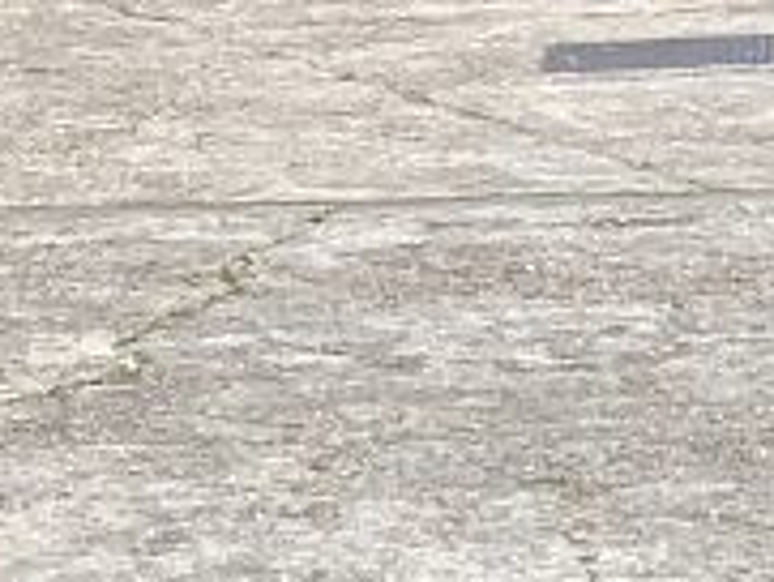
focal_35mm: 184
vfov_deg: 7.1
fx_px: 4117
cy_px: 1844
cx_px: 1817
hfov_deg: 9.6
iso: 25
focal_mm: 4.25
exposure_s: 1/529
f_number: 1.8
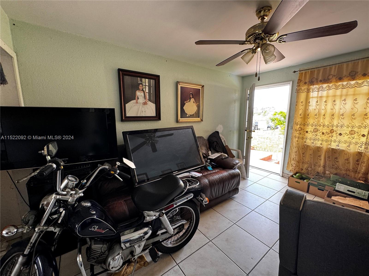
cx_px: 184
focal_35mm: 14
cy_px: 138
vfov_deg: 85.7
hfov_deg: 102.1
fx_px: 149
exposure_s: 1/99
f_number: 2.2
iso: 160
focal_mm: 2.22
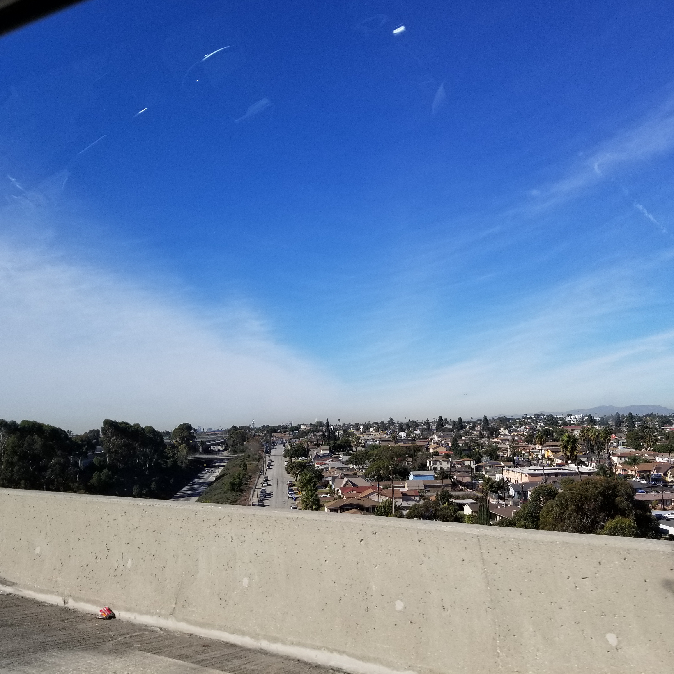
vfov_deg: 52.5
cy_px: 334
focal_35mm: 31
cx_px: 358
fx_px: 683
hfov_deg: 52.5
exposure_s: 1/2944
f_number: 1.7
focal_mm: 4.25
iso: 50
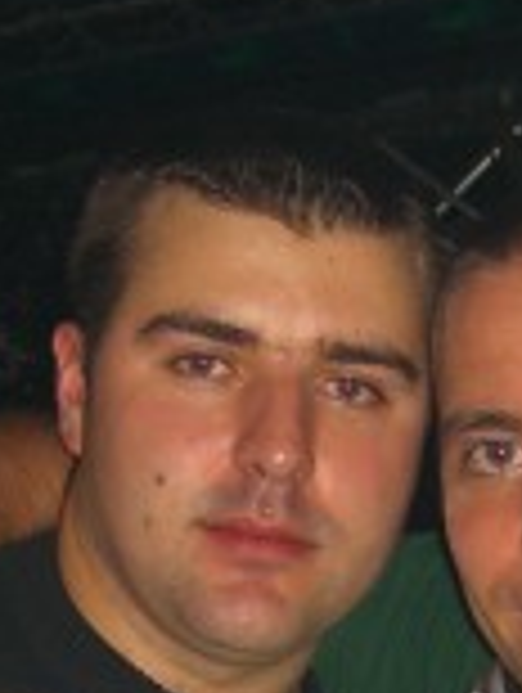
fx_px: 2968
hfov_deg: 10.0
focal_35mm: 148
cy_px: 801
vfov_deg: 13.0
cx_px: 405
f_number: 2.8
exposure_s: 1/60
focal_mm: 7.9
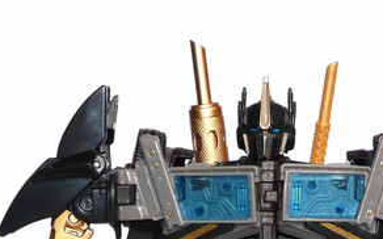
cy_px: 357
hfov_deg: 17.1
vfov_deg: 10.4
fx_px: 1272
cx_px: 260
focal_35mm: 122
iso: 100
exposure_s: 1/125
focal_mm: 6.8
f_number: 3.2
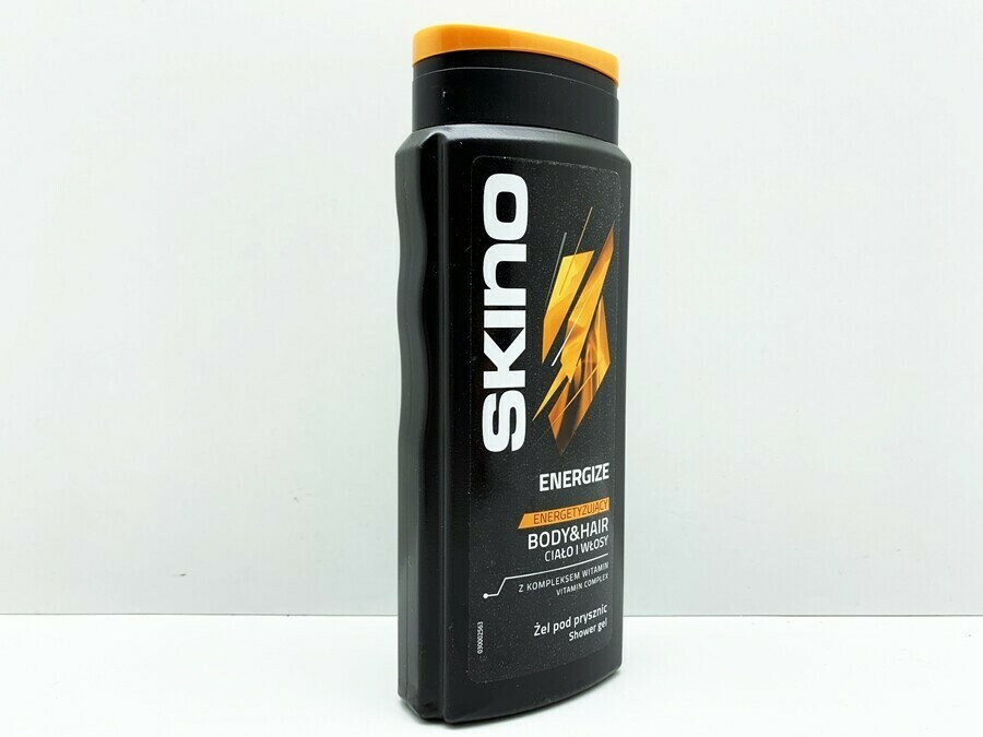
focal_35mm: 26
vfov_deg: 53.1
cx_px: 492
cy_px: 368
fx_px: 738
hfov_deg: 67.3
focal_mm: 4.25
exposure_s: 1/129
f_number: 1.8
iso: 25
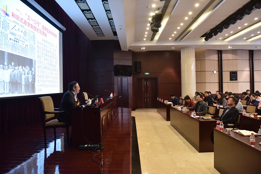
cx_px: 130
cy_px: 87
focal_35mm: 24
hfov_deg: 73.7
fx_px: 174
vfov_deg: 53.1
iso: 1250
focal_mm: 24
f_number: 3.5
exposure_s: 1/50
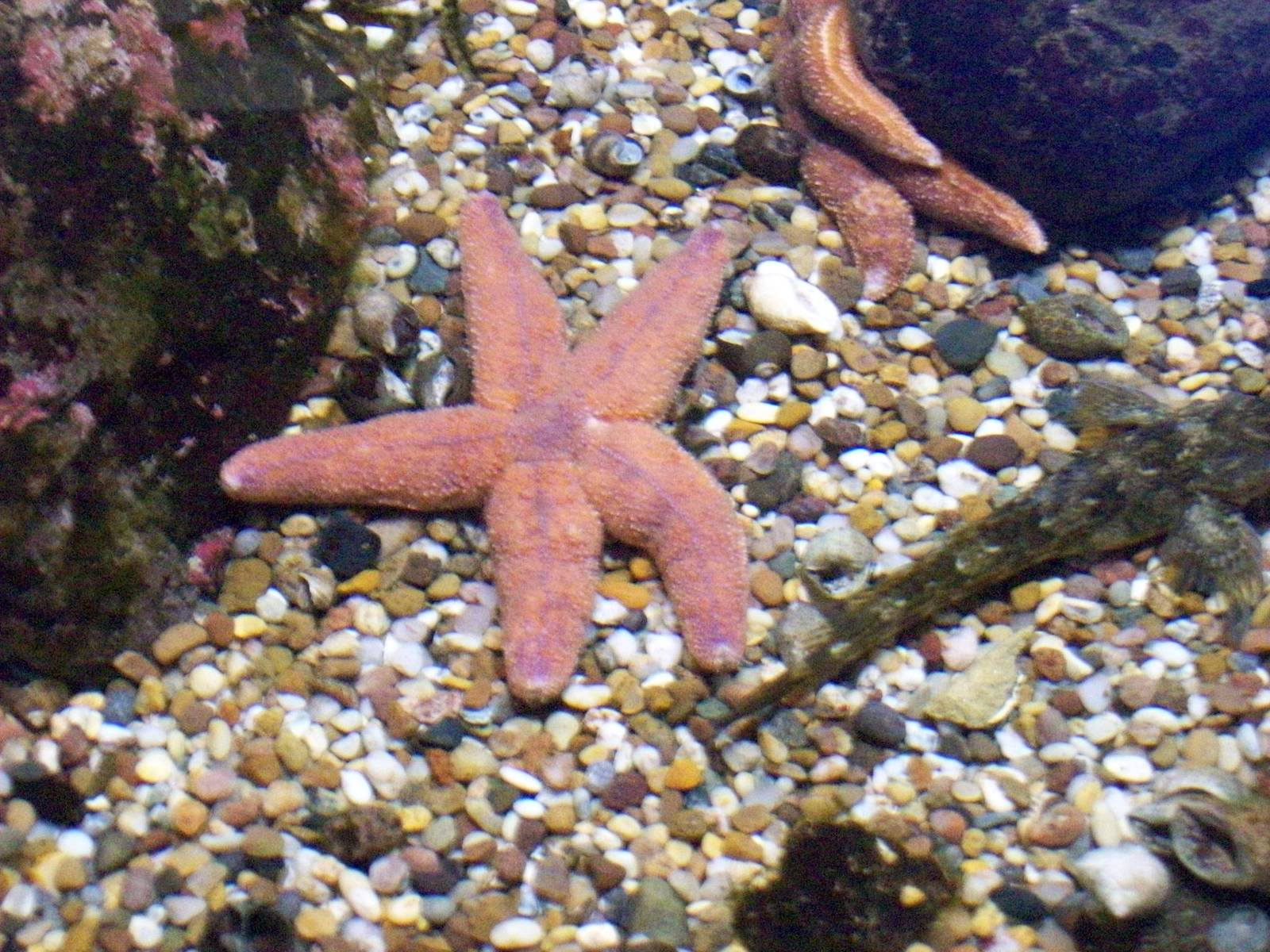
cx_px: 635
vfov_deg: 17.0
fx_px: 3192
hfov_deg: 22.5
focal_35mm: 87
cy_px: 476
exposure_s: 1/14
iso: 800
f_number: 4.3
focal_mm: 14.3
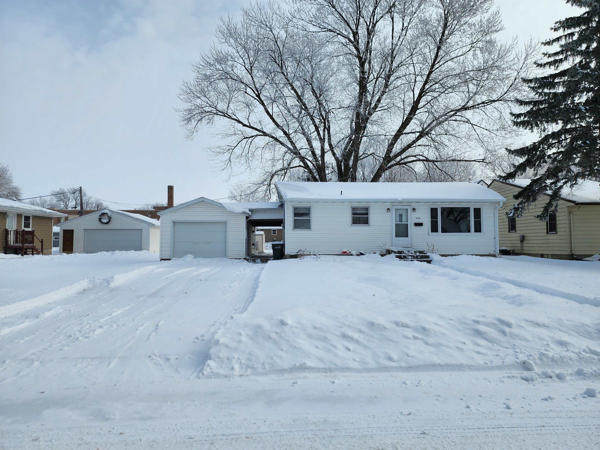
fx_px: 399
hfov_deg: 73.9
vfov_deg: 58.9
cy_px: 225
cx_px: 300
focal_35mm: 23
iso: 12
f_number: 1.8
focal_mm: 6.4
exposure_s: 1/1425
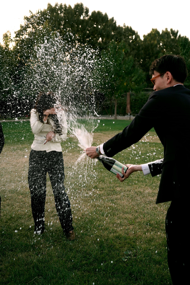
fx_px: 340
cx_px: 95
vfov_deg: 45.4
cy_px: 142
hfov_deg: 31.2
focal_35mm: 43
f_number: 4
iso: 200
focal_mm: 43
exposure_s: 1/400
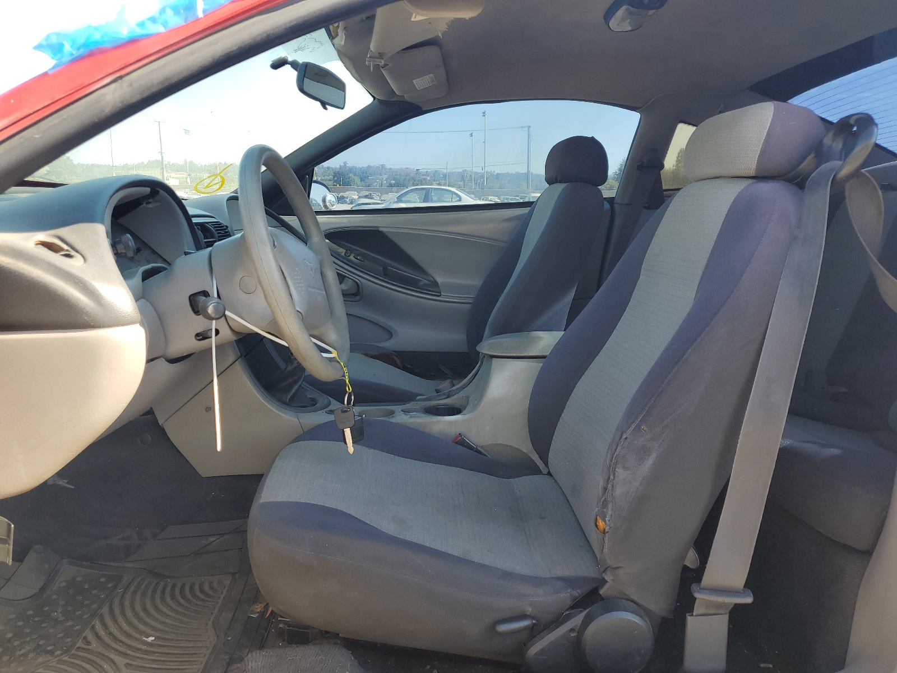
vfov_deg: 53.1
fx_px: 674
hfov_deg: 67.3
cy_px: 336
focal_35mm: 26
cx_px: 448
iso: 50
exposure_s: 1/435
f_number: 1.5
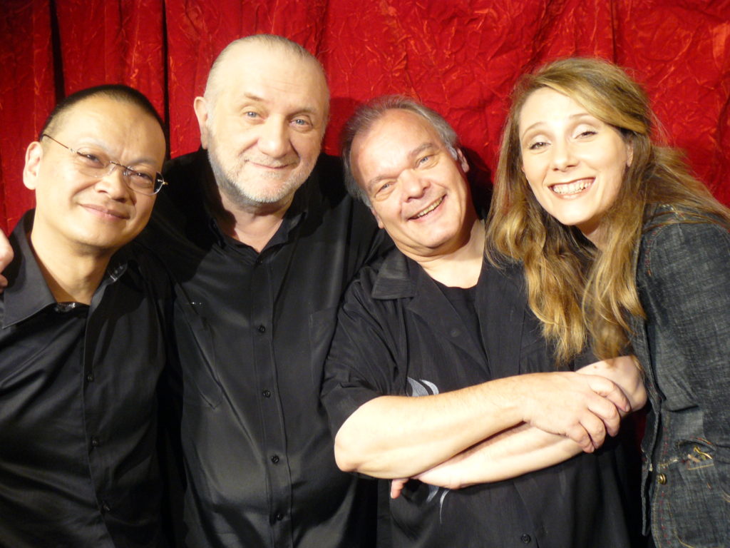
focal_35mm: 36
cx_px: 365
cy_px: 274
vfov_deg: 39.7
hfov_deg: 51.4
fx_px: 759
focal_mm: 6
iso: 200
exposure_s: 1/13
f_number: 2.8
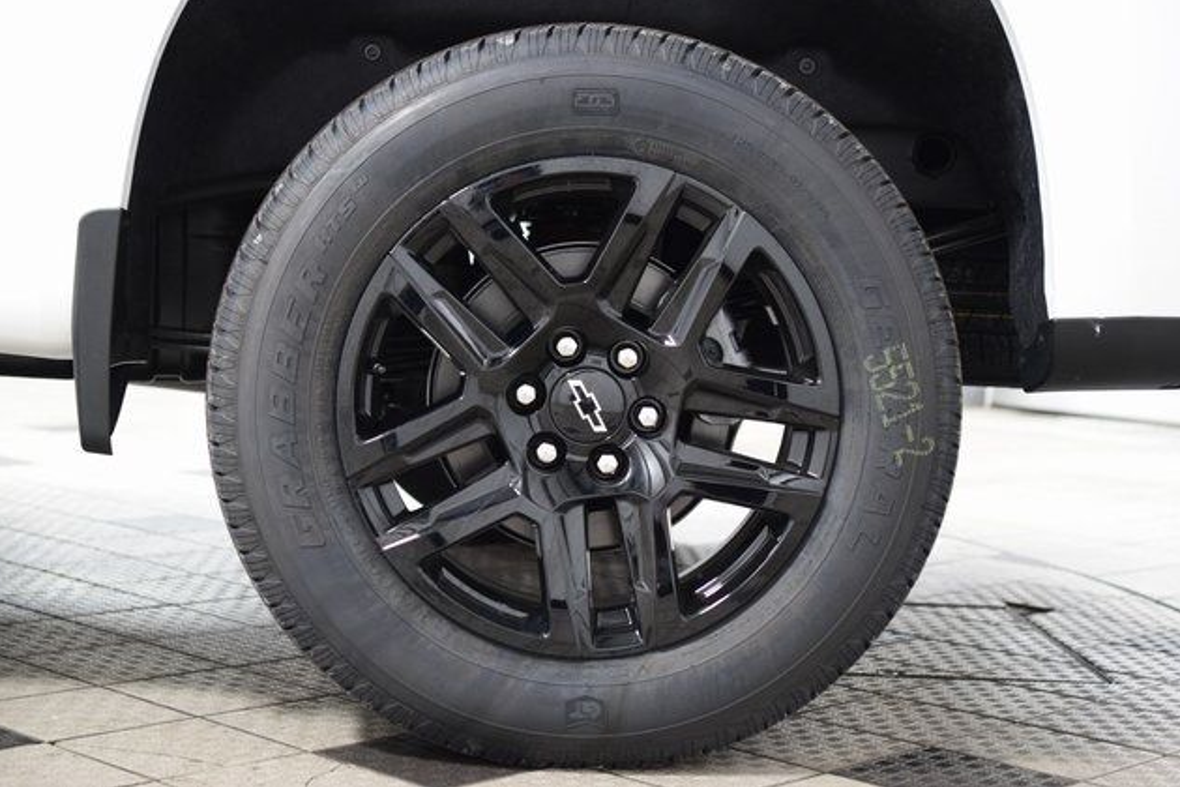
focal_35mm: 61
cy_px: 391
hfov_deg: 32.9
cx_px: 583
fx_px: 1999
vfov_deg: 22.3
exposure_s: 1/50
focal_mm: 40
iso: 1600
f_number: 2.8
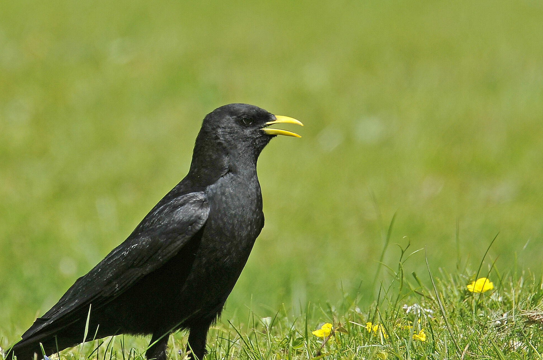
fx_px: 16661
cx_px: 215
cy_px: 206
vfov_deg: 1.2
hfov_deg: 1.9
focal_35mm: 1106
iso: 200
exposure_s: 1/500
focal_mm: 600
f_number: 8
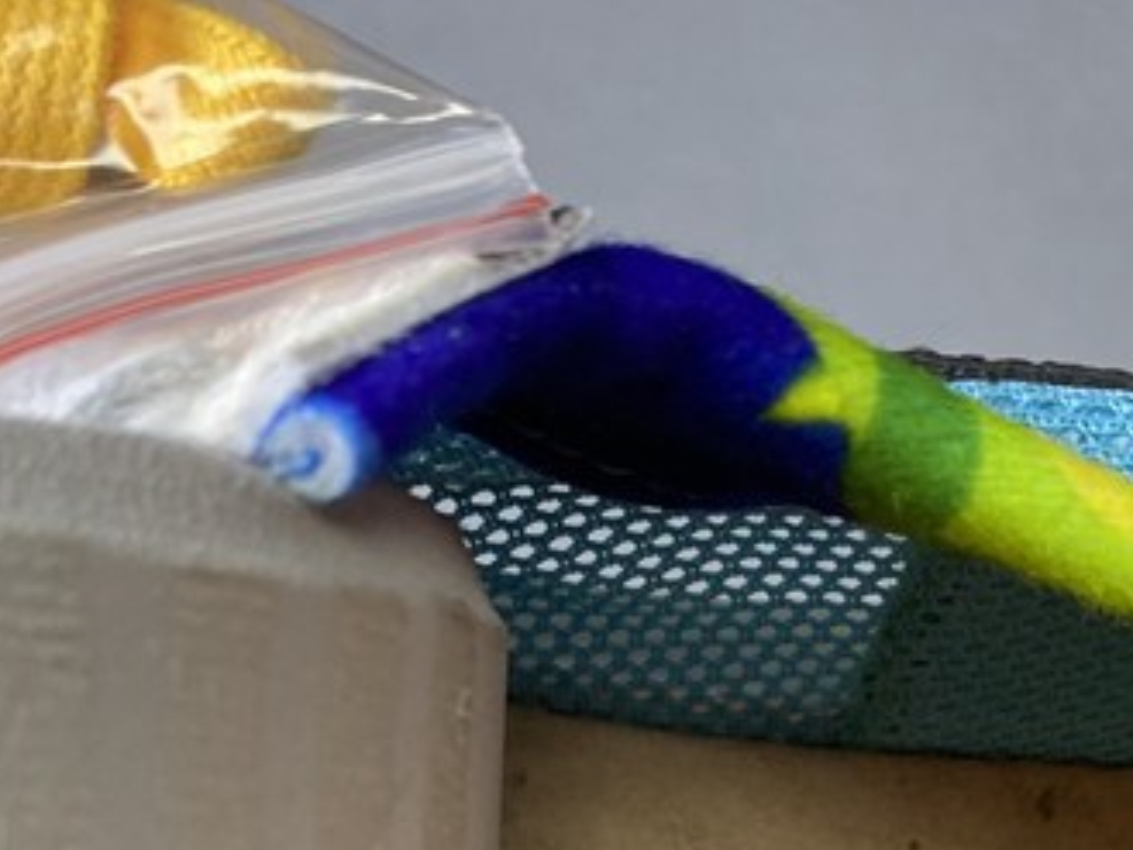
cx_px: 706
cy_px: 1232
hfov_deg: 24.6
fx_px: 2587
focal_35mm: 79
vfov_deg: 17.1
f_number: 1.8
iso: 80
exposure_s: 1/50
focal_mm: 4.25
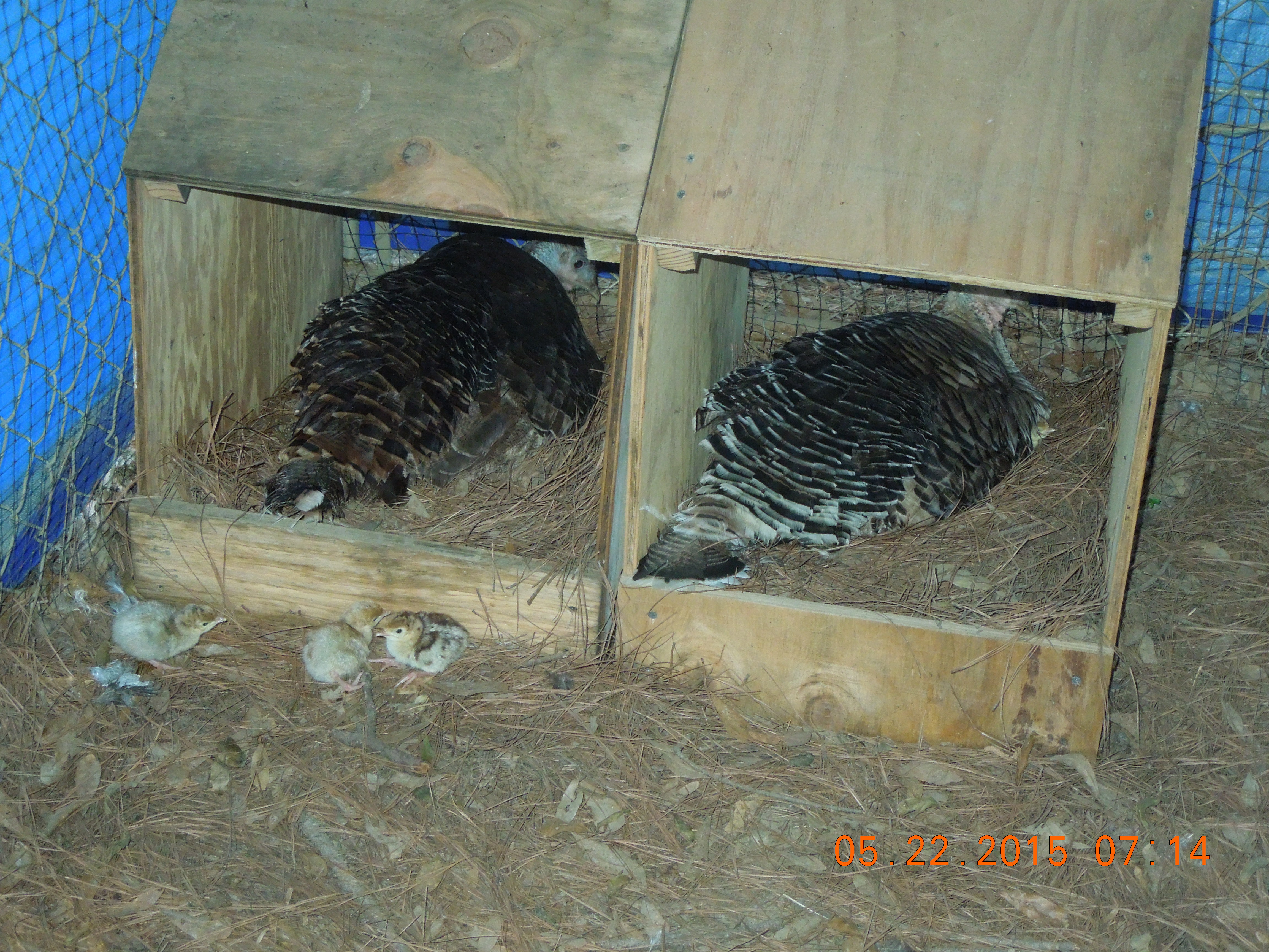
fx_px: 2236
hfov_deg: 31.7
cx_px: 634
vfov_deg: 24.0
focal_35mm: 61
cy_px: 476
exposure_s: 1/40
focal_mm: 11
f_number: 4.3
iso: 800
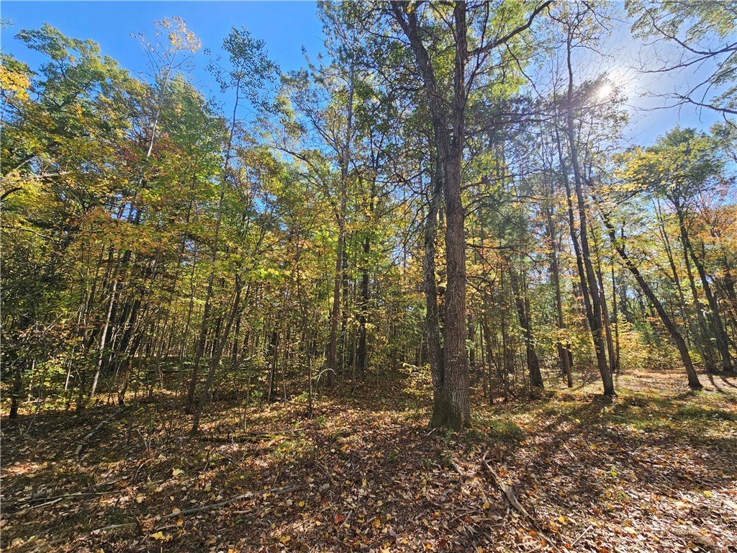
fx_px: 277
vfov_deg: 89.9
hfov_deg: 106.2
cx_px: 368
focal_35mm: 13
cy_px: 276
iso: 50
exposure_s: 1/396
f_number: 2.2
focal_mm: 2.2
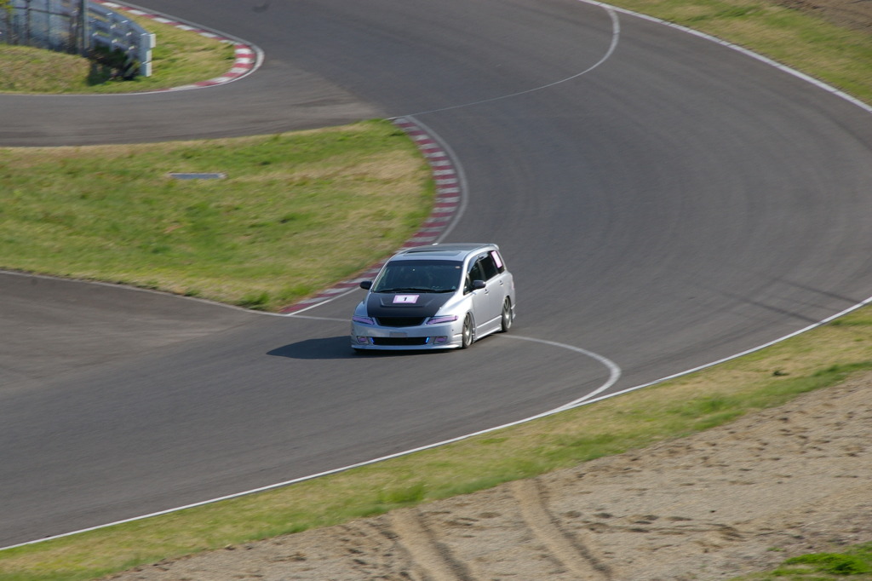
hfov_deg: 9.6
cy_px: 290
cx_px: 436
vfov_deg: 6.4
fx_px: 5194
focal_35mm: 214
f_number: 13
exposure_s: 1/125
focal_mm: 143
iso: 200
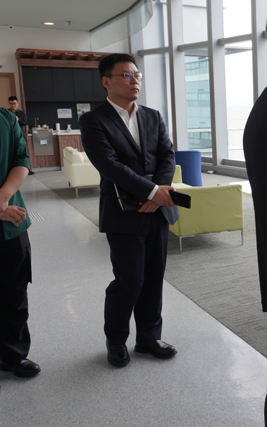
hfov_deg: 24.9
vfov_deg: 43.4
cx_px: 333
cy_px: 191
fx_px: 536
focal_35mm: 46
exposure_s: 1/60
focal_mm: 16
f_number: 4
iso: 200
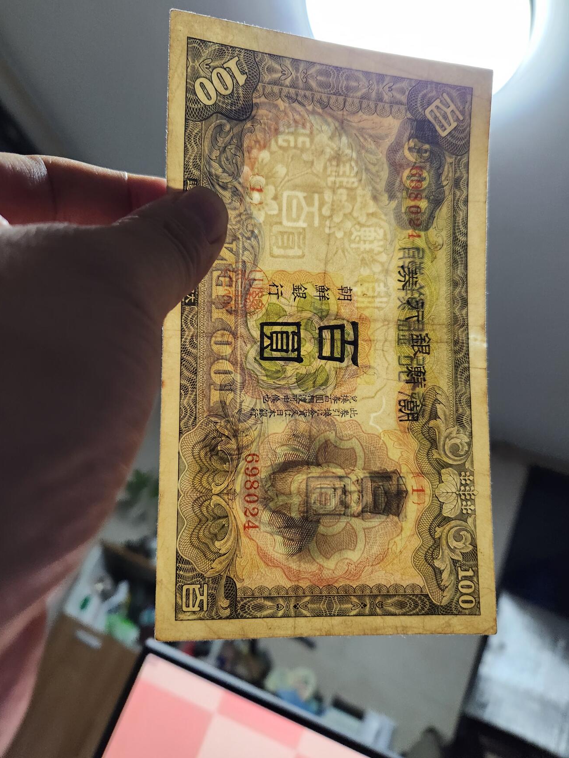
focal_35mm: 24
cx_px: 295
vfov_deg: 71.6
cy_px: 366
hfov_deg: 56.8
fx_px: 526
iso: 800
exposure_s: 1/100
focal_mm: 5.4
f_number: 1.8
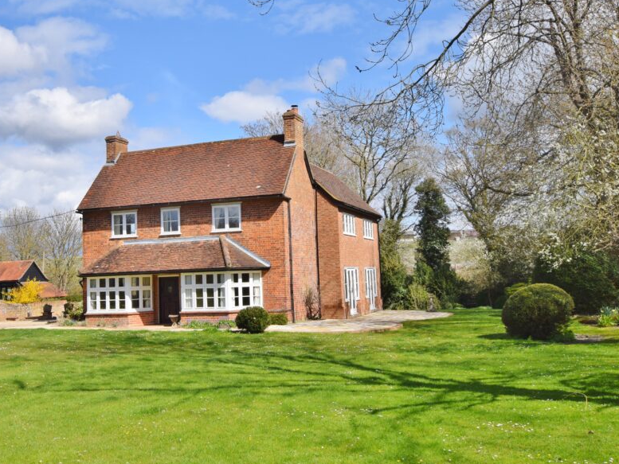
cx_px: 257
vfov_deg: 37.7
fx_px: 680
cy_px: 212
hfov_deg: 48.8
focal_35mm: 38
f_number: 9
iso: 200
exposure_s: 1/320
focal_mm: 20
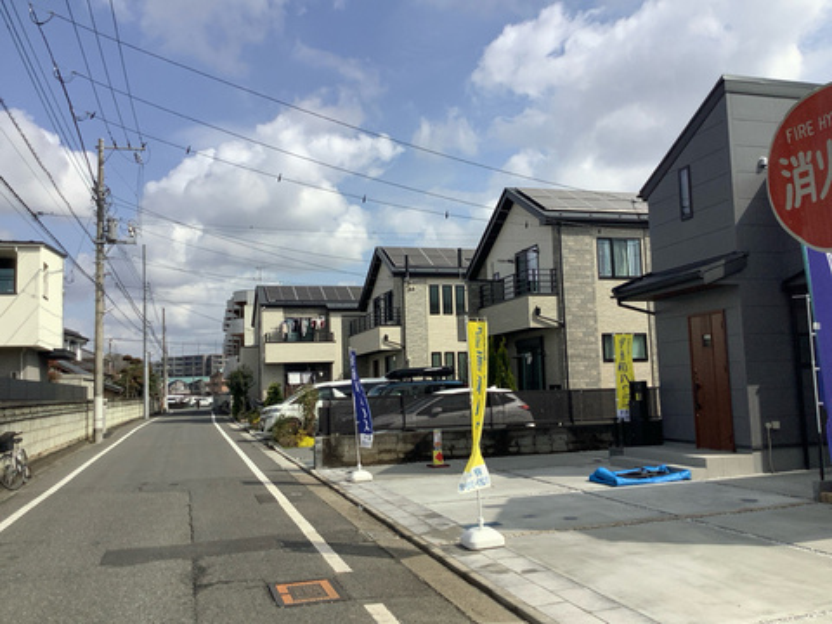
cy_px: 312
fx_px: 745
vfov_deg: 45.4
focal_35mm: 31
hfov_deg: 58.4
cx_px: 416
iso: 25
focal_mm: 3.3
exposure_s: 1/3021
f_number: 2.4
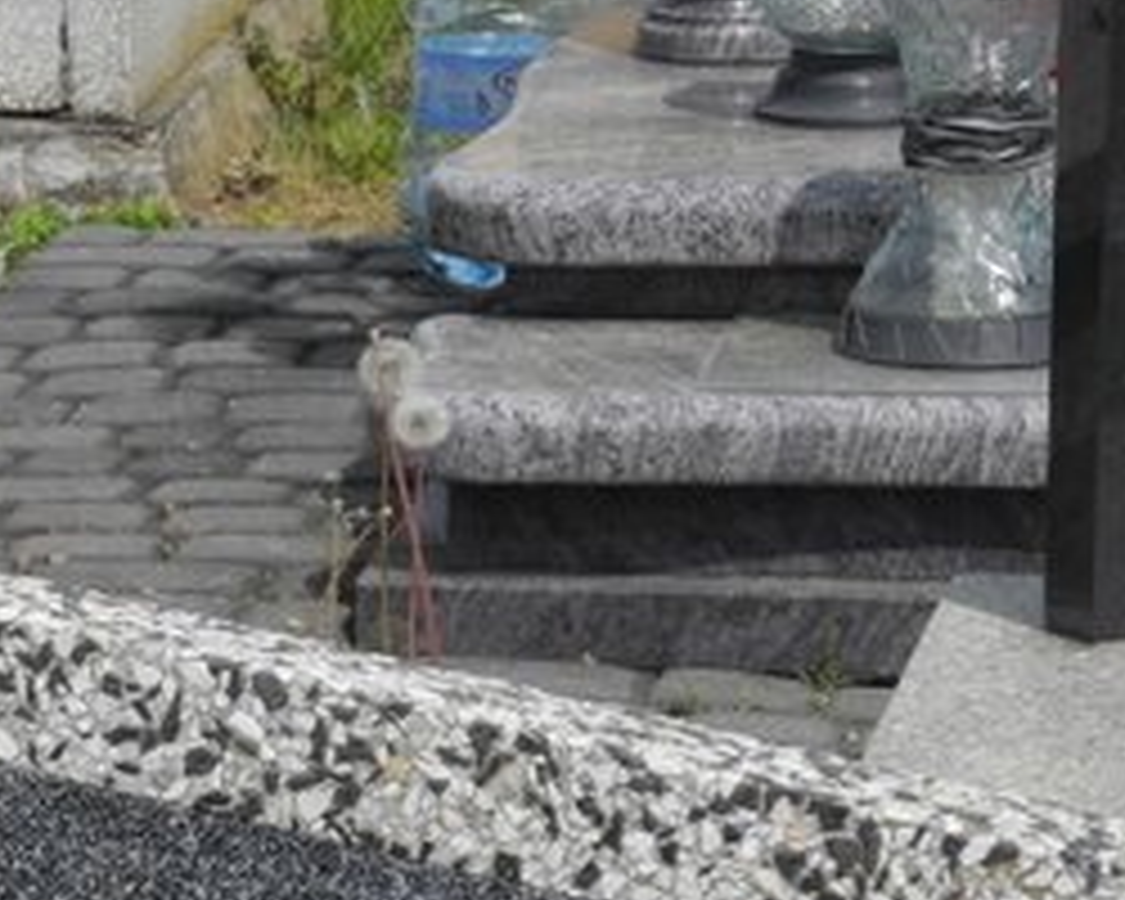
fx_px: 8823
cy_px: 1170
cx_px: 158
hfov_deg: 7.3
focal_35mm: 265
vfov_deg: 5.8
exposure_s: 1/1000
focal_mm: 18.1
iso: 100
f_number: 4
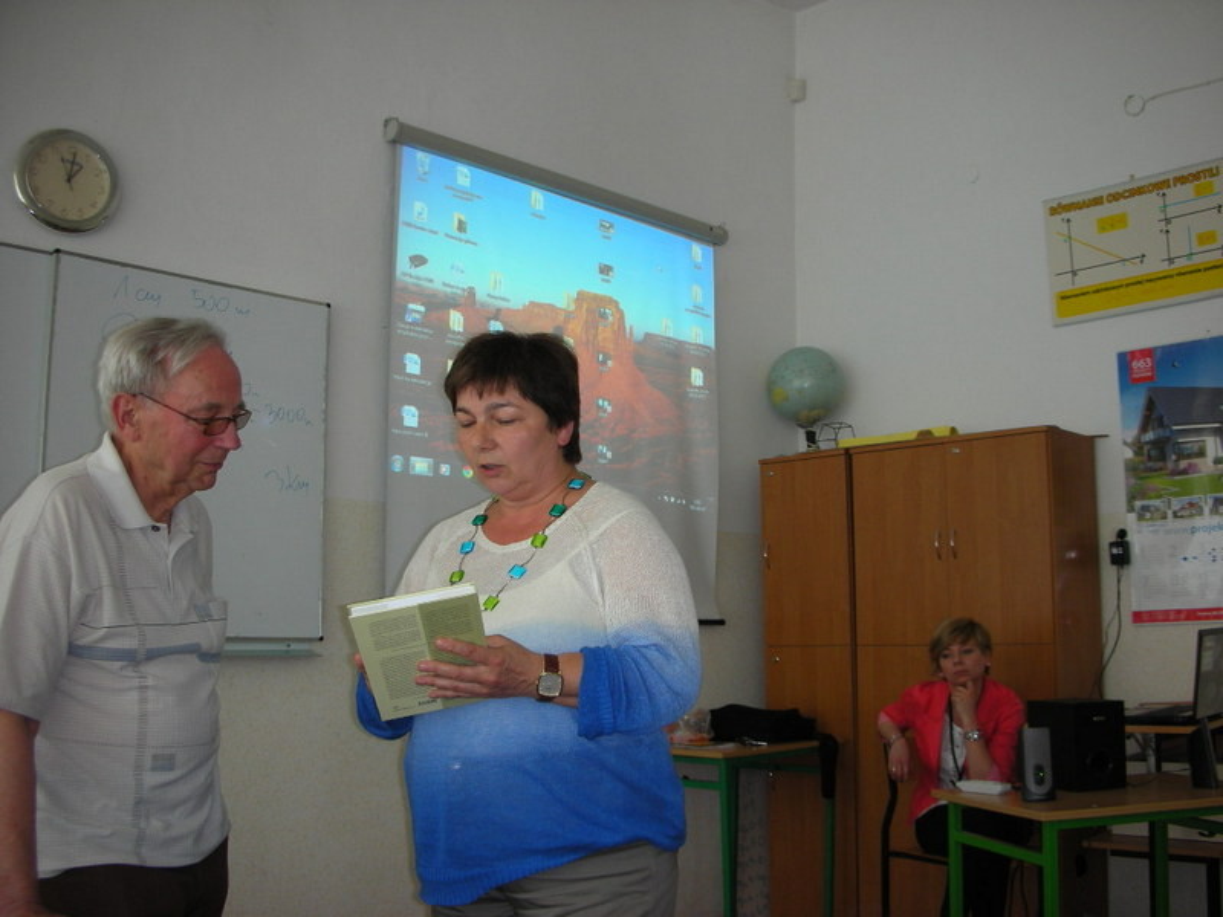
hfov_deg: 52.6
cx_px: 612
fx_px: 1237
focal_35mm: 35
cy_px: 458
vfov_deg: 40.7
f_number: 3
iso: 50
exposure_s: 1/30
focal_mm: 5.8
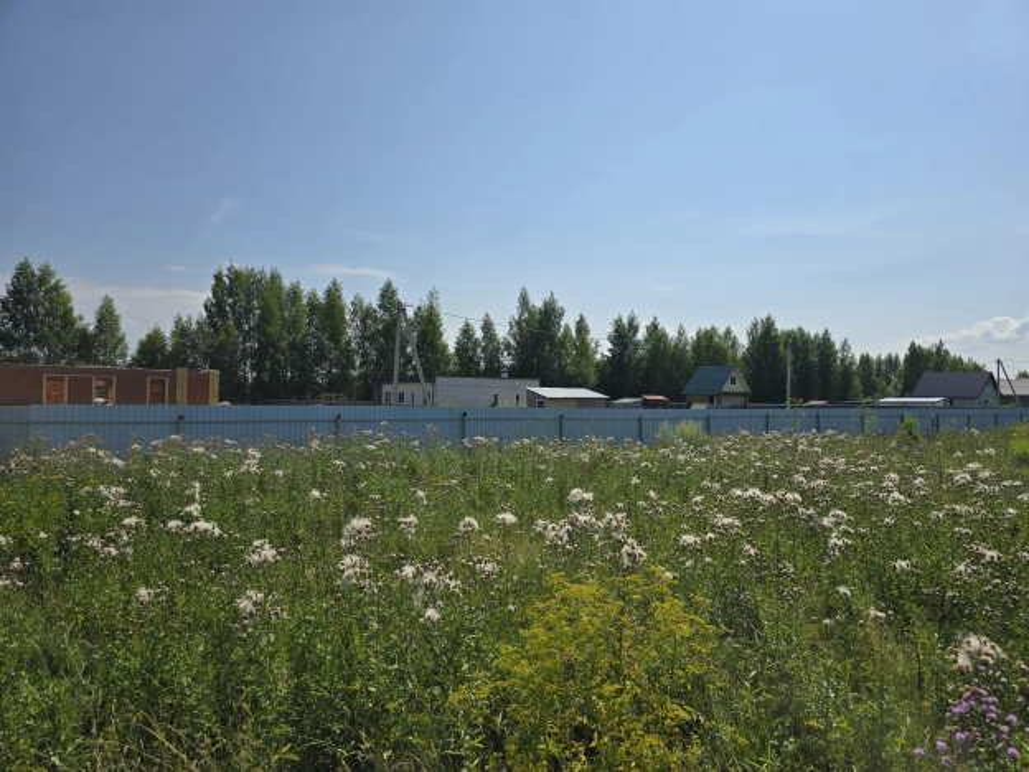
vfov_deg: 58.9
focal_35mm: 23
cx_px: 514
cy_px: 386
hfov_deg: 73.9
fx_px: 684
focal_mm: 6.3
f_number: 1.7
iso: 12
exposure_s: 1/1936
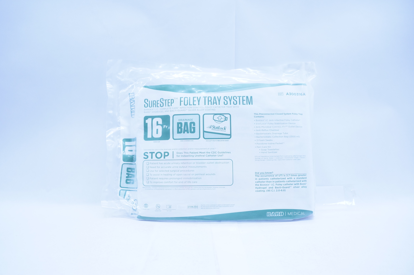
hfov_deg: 67.4
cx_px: 207
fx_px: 310
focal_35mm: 27
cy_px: 138
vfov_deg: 47.8
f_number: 4.5
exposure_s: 1/200
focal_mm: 18
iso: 800
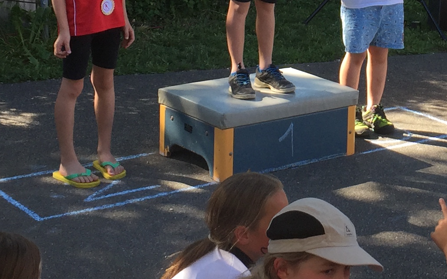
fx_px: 1206
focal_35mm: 99
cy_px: -81
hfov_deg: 20.6
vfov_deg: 12.8
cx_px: 391
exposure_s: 1/395
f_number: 2.2
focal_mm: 4.15
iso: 32
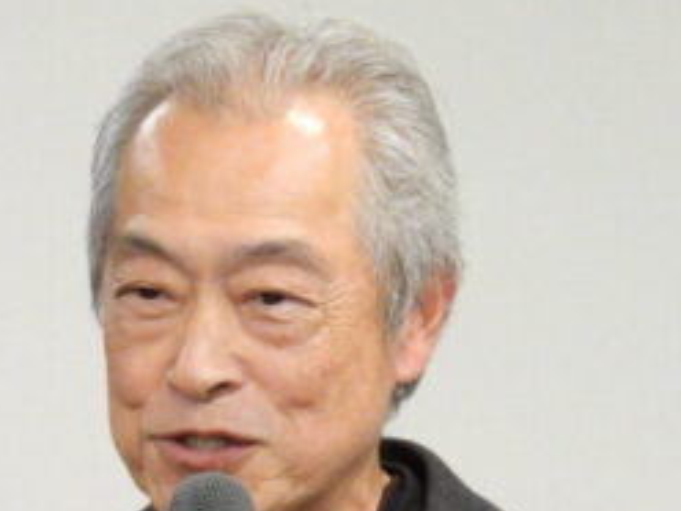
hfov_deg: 2.3
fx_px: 16683
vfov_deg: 1.8
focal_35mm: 848
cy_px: 548
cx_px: 275
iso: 1400
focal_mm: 62.5
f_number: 5
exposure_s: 1/80
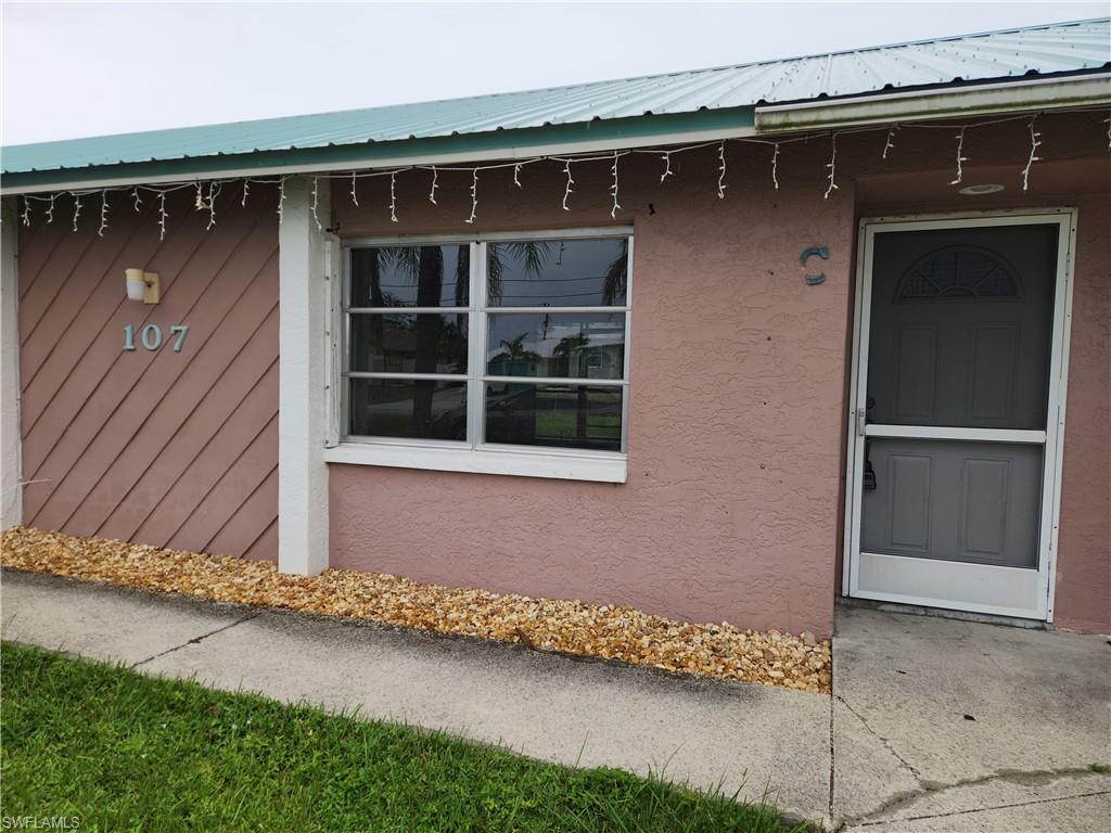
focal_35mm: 23
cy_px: 416
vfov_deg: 58.9
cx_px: 556
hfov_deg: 73.9
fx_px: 738
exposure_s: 1/331
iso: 20
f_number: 1.8
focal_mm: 5.4
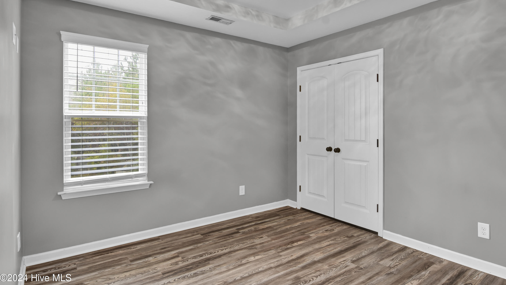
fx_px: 255
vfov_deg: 58.1
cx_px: 254
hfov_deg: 89.6
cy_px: 123
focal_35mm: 19
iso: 200
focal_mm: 12
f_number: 8
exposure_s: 1/4
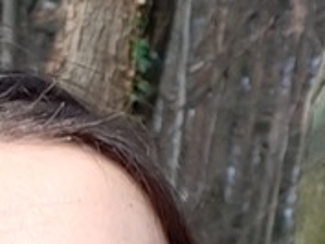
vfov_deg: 8.1
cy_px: 407
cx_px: -147
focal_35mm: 179
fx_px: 1682
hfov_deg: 10.7
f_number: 2
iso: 40
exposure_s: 1/336
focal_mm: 3.75
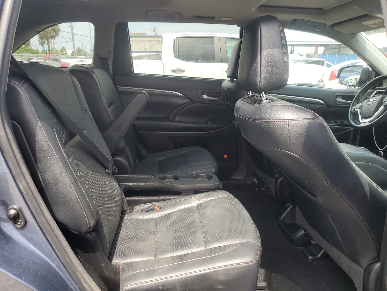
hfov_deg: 67.3
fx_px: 291
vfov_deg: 53.1
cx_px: 194
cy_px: 146
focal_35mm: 26
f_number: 1.5
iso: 50
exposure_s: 1/323
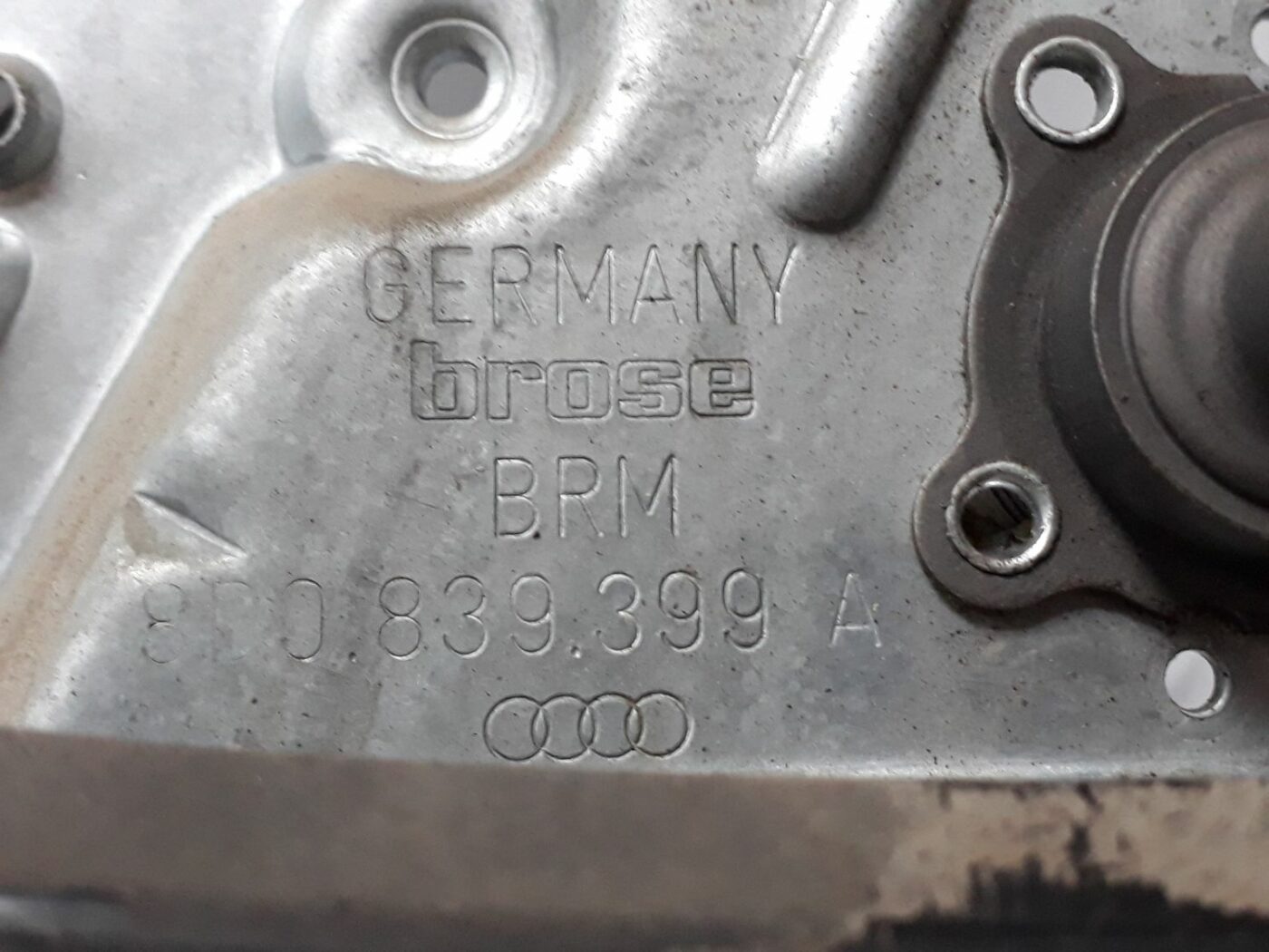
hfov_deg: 65.3
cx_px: 634
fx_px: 990
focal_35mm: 27
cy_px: 476
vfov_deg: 51.4
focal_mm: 3.6
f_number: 1.9
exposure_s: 1/17
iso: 320
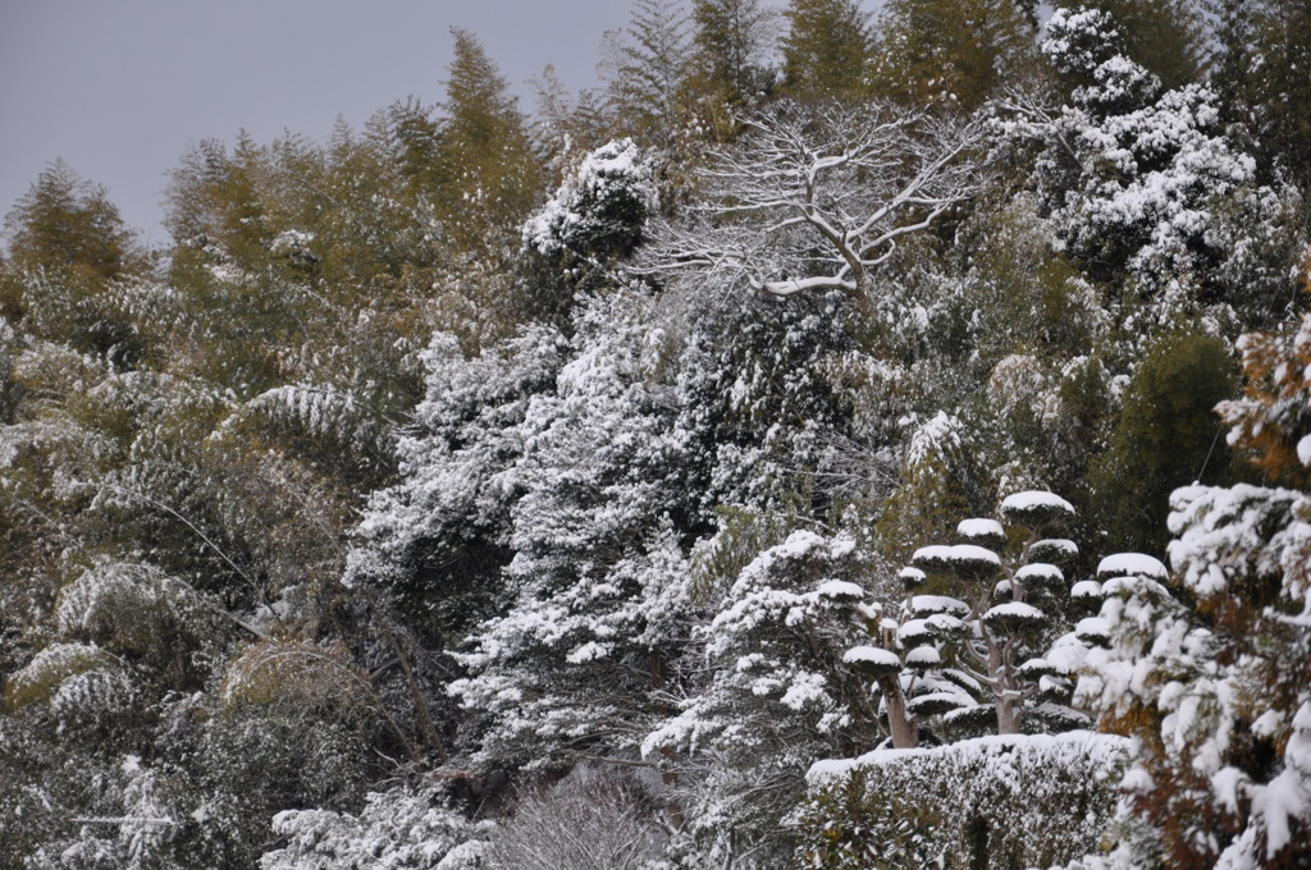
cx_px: 656
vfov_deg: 12.1
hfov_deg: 18.2
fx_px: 4092
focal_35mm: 112
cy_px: 435
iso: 200
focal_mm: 75
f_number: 5.3
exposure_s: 1/250
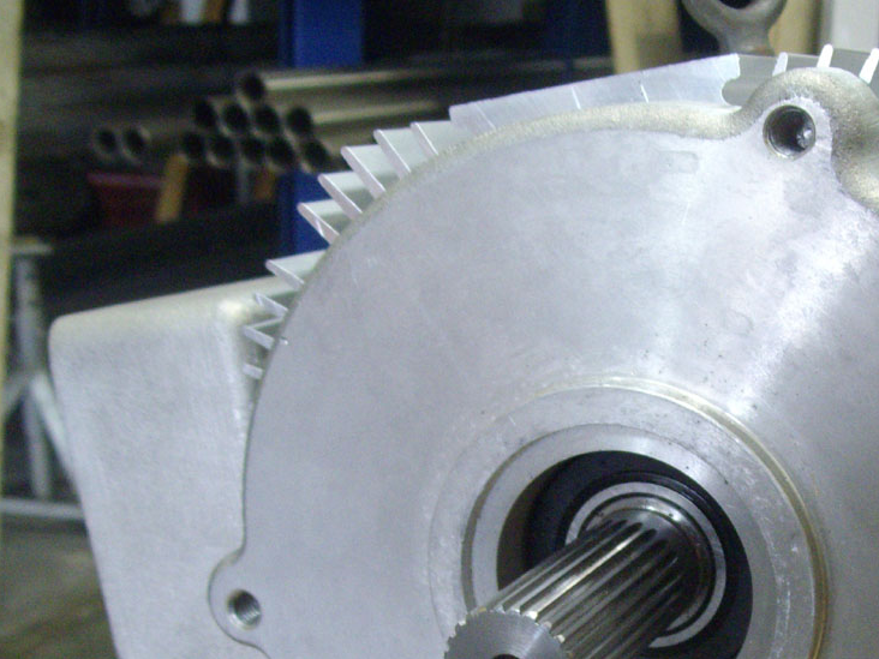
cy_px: 531
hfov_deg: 31.7
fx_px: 1498
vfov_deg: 24.4
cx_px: 717
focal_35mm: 59
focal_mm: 6
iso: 320
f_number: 2.7
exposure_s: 1/13
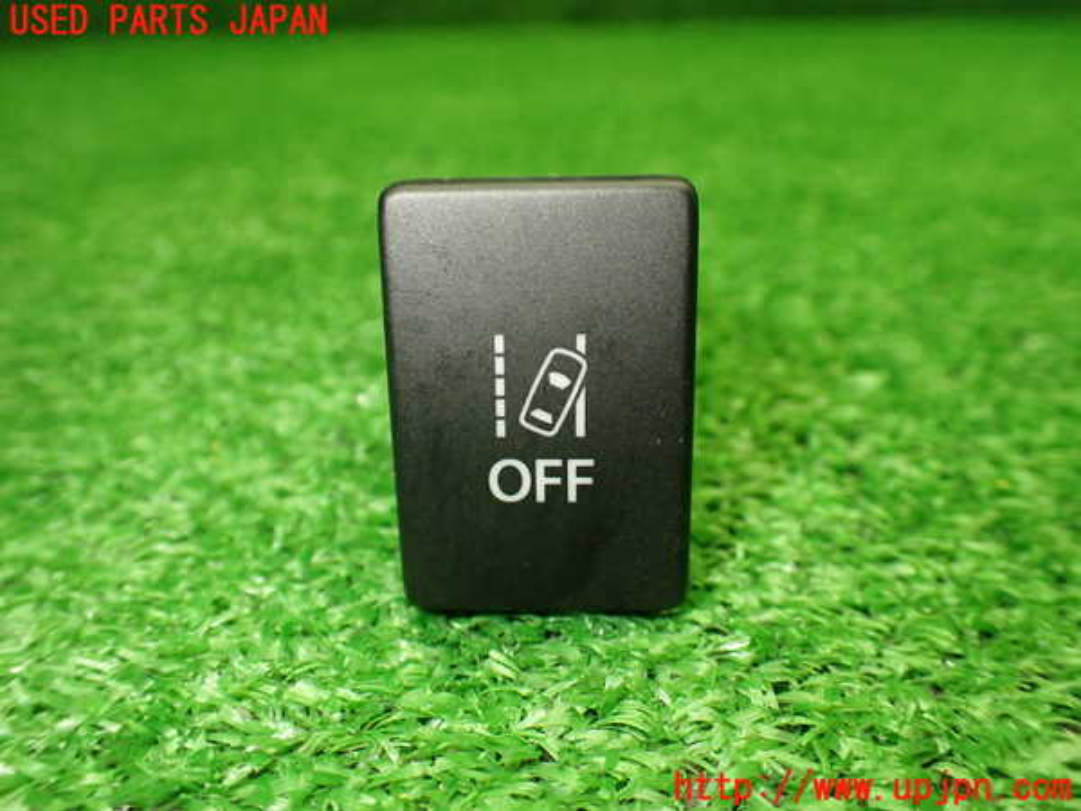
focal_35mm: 30
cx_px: 540
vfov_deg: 46.8
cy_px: 406
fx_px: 937
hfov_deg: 60.0
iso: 500
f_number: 2.3
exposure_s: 1/125
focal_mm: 5.4
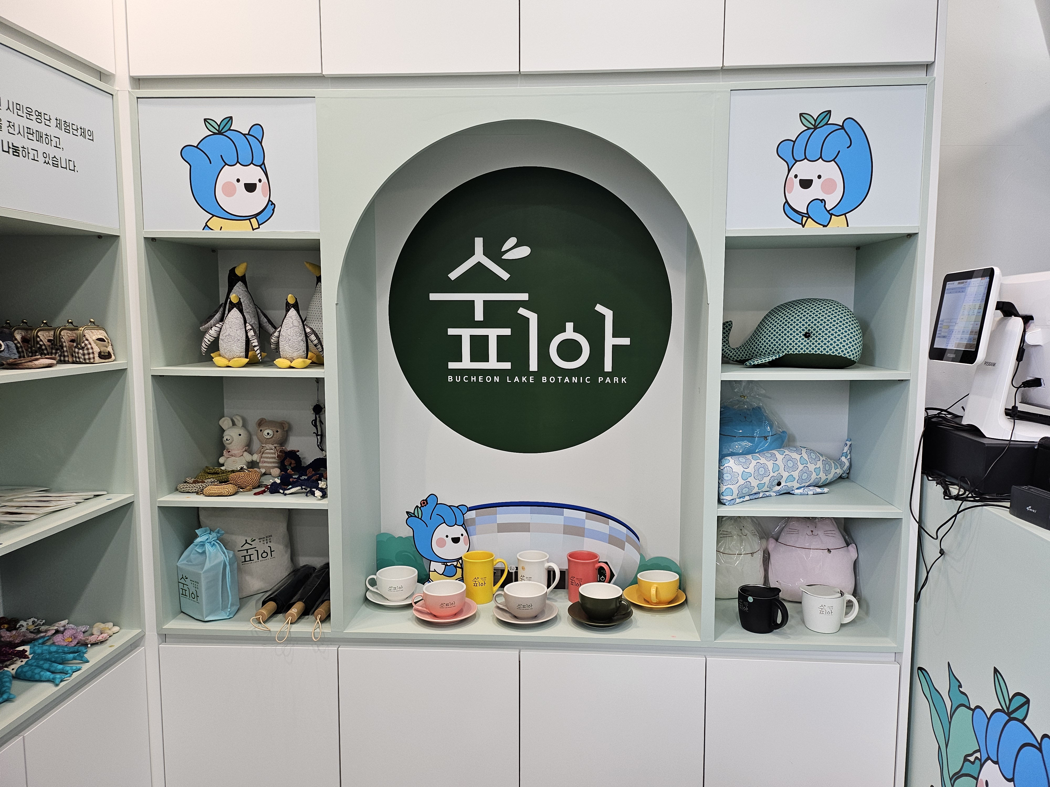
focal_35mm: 24
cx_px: 525
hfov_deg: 71.6
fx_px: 728
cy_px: 394
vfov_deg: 56.8
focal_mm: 5
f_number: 1.8
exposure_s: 1/120
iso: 100
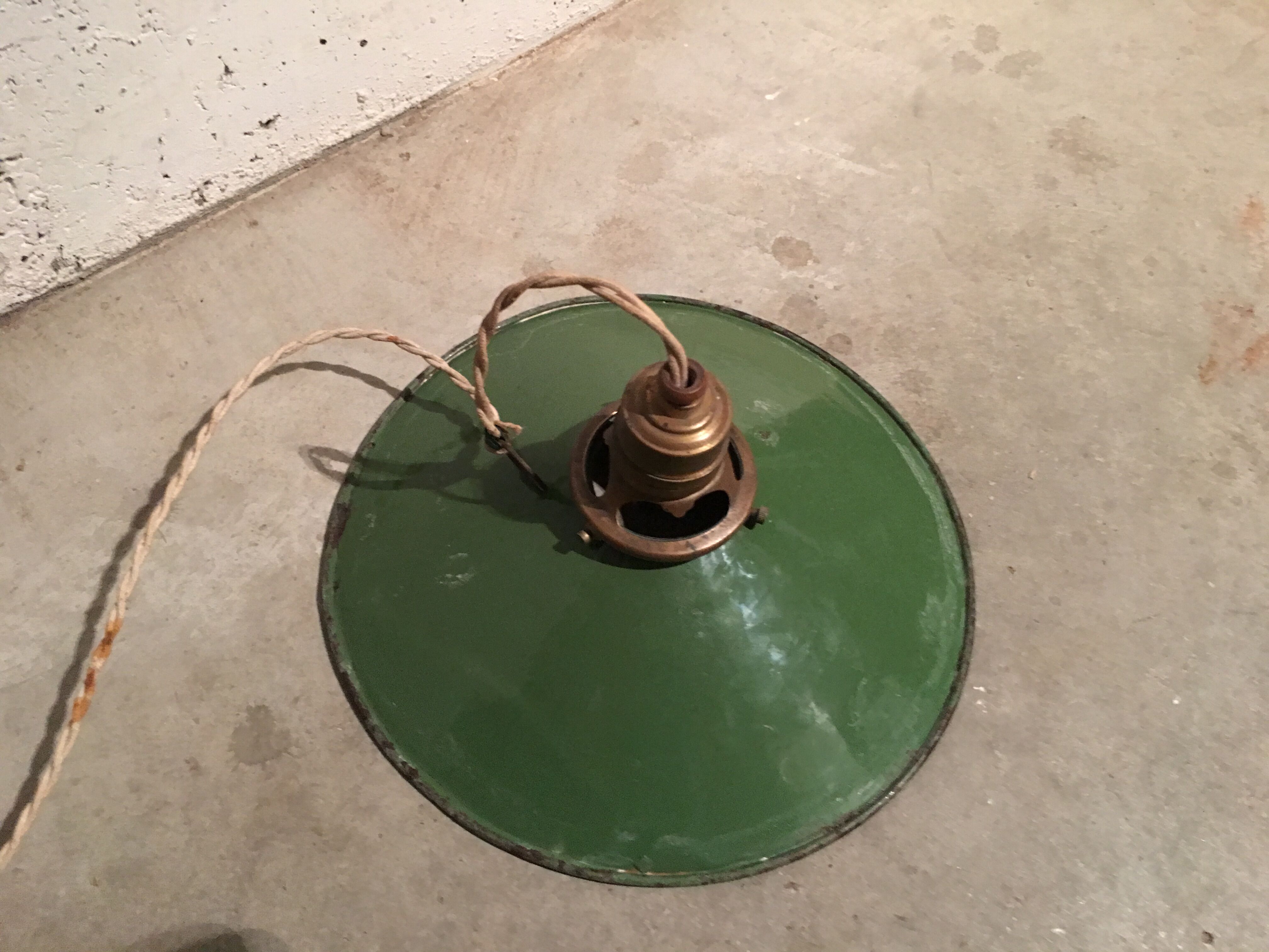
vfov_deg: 48.2
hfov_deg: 61.7
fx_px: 1063
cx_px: 634
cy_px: 476
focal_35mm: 29
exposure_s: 1/4
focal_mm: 4.15
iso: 125
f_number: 2.2
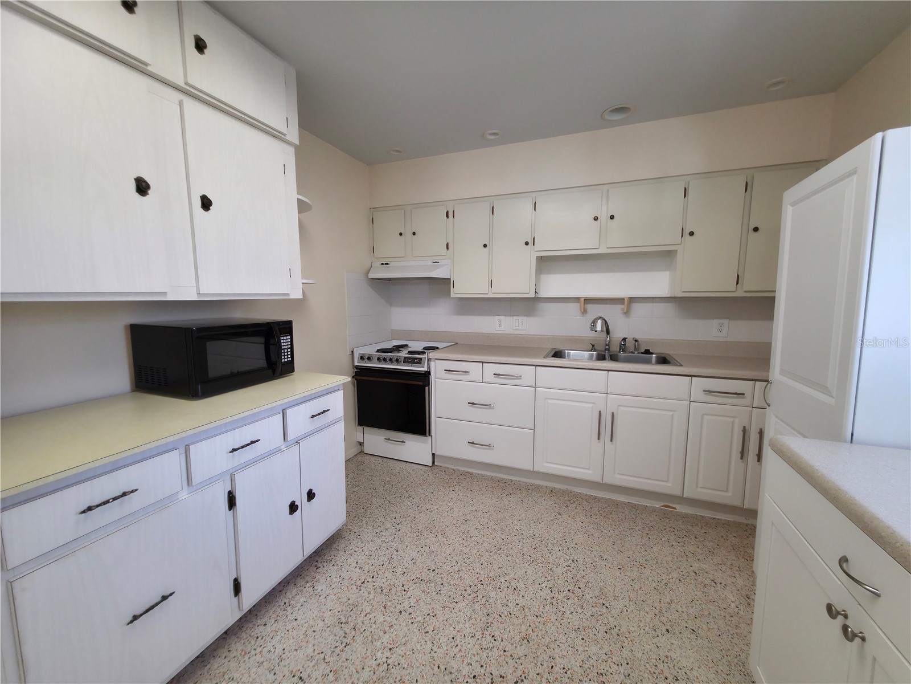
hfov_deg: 106.2
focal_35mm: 13
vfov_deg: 89.9
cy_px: 342
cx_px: 456
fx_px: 342
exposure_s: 1/60
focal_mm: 2.2
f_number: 1.9
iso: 125
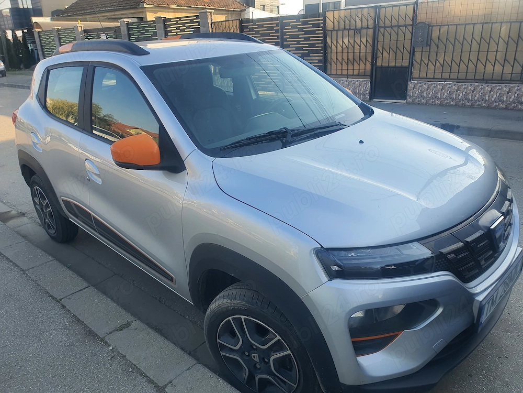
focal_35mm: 26
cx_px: 262
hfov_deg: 67.3
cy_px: 196
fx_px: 393
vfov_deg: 53.1
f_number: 2.4
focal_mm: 4.3
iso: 50
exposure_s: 1/410
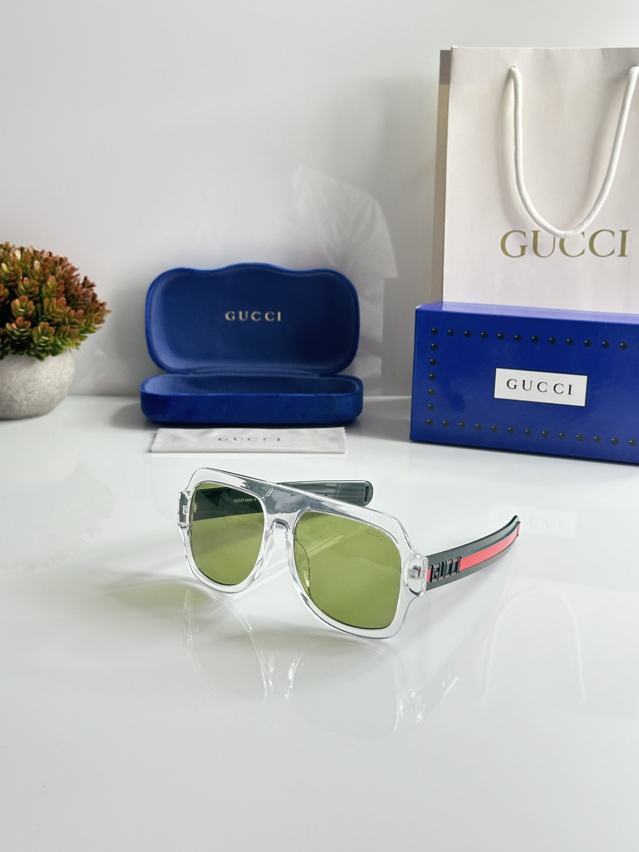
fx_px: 1181
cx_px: 320
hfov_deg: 30.3
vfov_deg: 39.7
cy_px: 426
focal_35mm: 48
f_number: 1.78
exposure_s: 1/50
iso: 160
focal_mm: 6.86
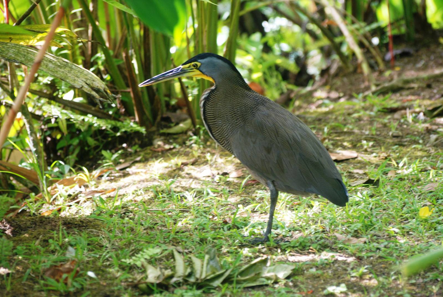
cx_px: 222
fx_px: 3142
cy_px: 148
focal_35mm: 255
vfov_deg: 5.4
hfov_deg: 8.1
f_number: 4.8
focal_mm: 170
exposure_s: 1/125
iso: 400
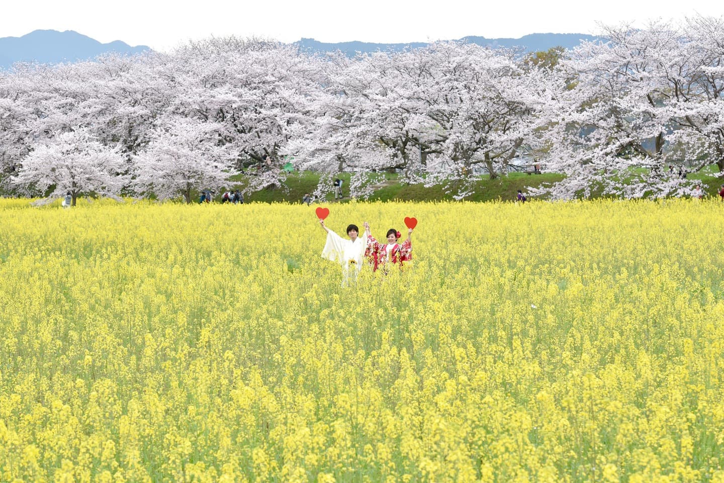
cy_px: 242
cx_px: 362
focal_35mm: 90
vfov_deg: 15.2
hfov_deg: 22.6
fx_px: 1810
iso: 1000
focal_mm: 90
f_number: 9
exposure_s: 1/800
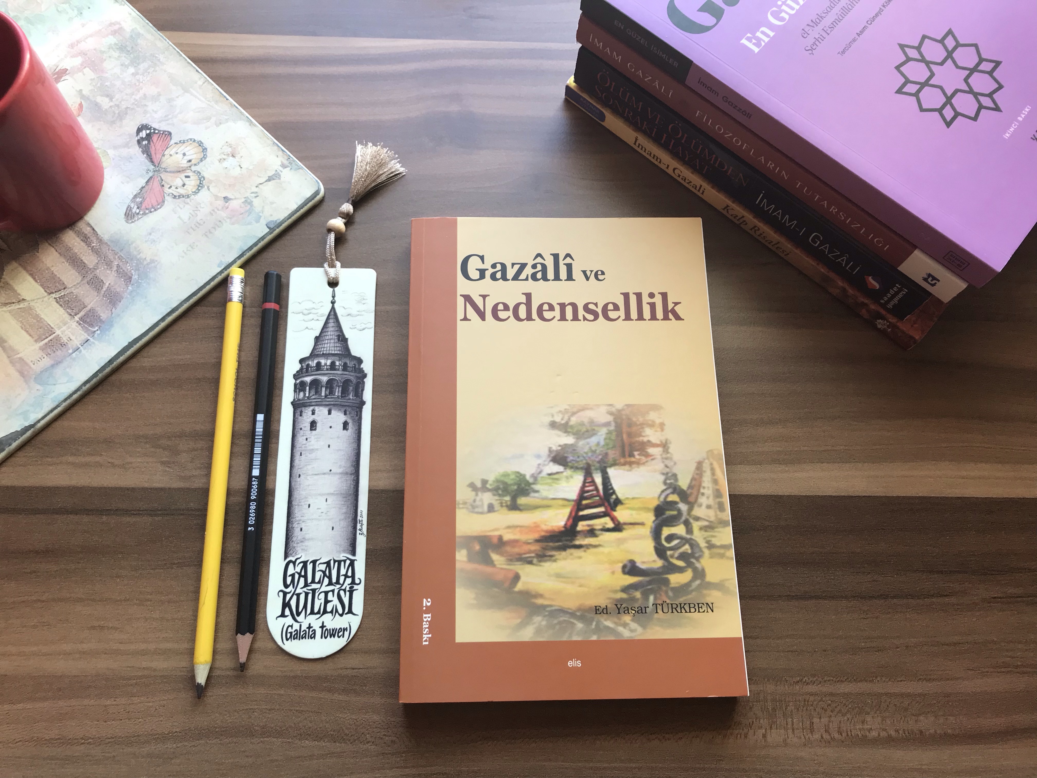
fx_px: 839
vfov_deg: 49.7
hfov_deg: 63.4
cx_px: 518
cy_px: 389
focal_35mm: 28
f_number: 1.8
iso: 32
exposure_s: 1/100
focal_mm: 3.99
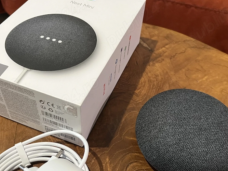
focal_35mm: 39
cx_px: 102
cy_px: 111
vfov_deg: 36.5
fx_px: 257
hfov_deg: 47.8
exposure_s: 1/50
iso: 400
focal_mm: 5.1
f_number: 1.6
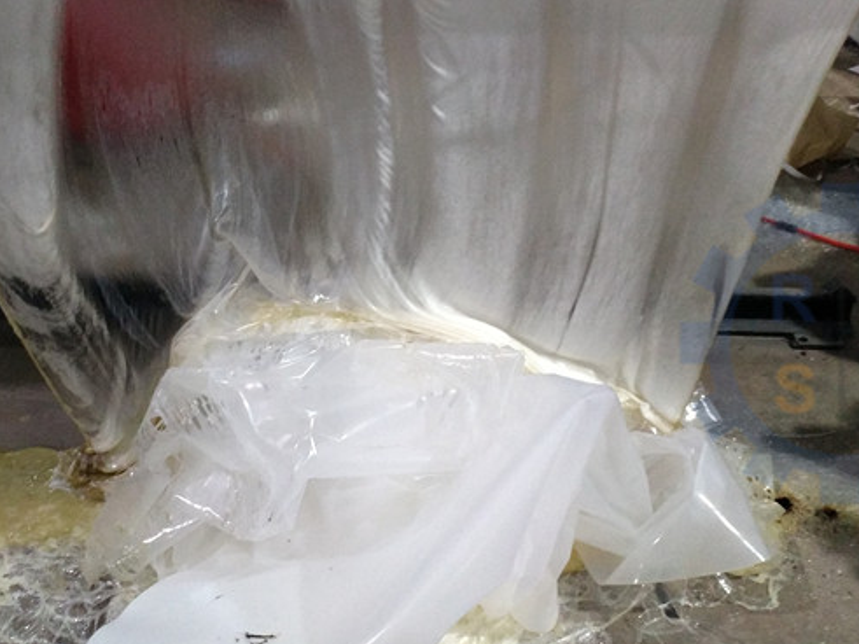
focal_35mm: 44
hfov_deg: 42.8
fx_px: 1092
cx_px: 360
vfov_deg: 32.4
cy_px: 187
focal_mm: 4.73
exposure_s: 1/14
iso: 800
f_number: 2.2
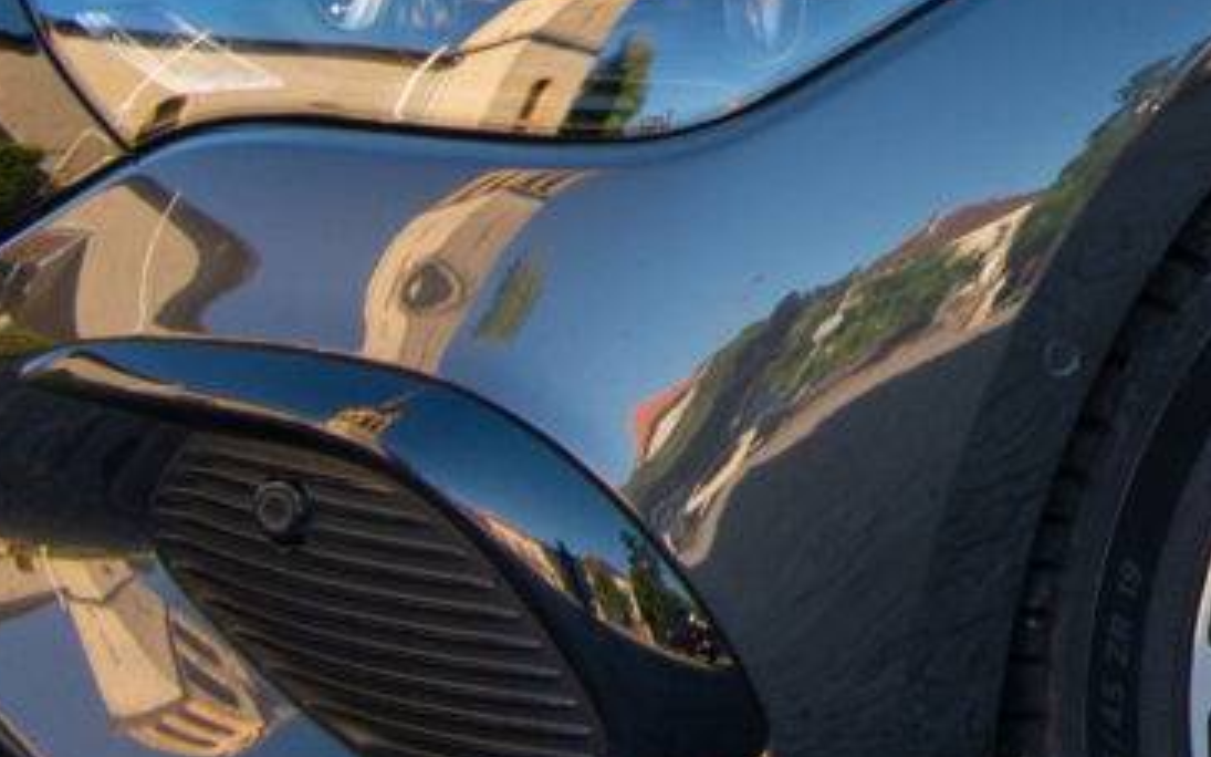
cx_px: 2283
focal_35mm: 286
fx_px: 9438
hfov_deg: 7.1
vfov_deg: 4.5
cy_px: -885
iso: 320
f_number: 7.1
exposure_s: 1/125
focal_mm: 40
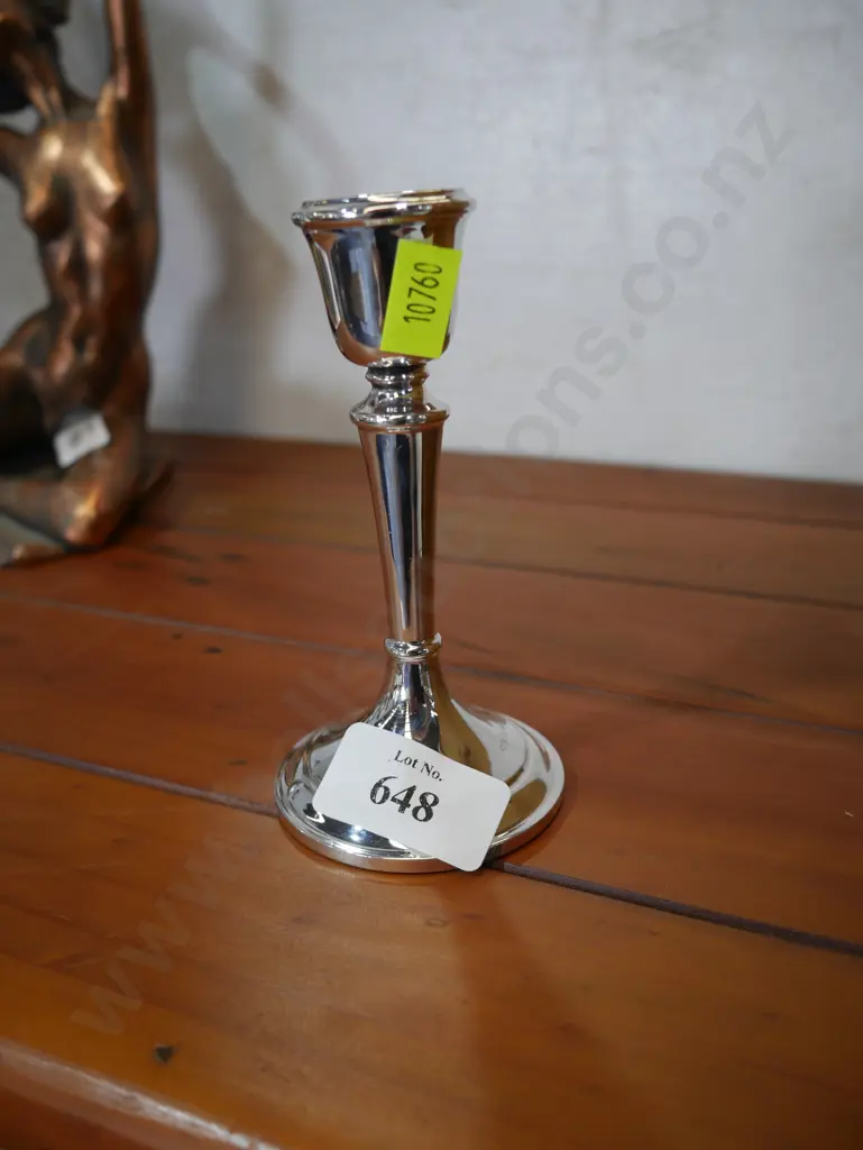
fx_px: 1063
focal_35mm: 32
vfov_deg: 56.8
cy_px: 575
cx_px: 432
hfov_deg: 44.2
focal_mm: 16
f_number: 3.6
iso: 200
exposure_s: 1/60
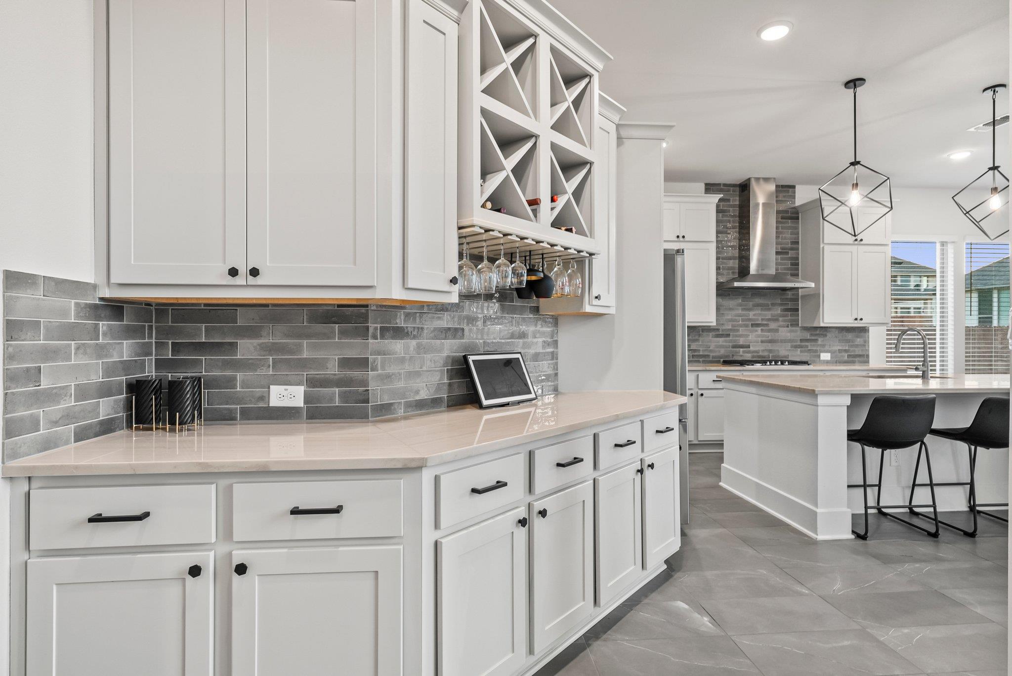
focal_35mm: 19
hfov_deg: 86.9
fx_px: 534
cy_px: 338
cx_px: 506
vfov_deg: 64.6
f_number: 8
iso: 1600
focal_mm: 19
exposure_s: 1/8
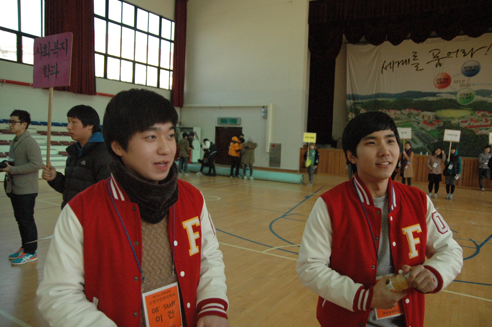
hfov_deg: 68.4
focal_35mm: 27
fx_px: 362
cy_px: 166
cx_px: 253
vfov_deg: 48.6
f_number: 2.8
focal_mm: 17
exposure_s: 1/2000
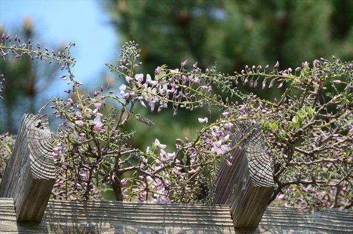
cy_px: 117
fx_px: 2936
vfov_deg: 4.6
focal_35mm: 300
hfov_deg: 6.9
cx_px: 176
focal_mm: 200
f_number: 8
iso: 400
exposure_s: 1/800
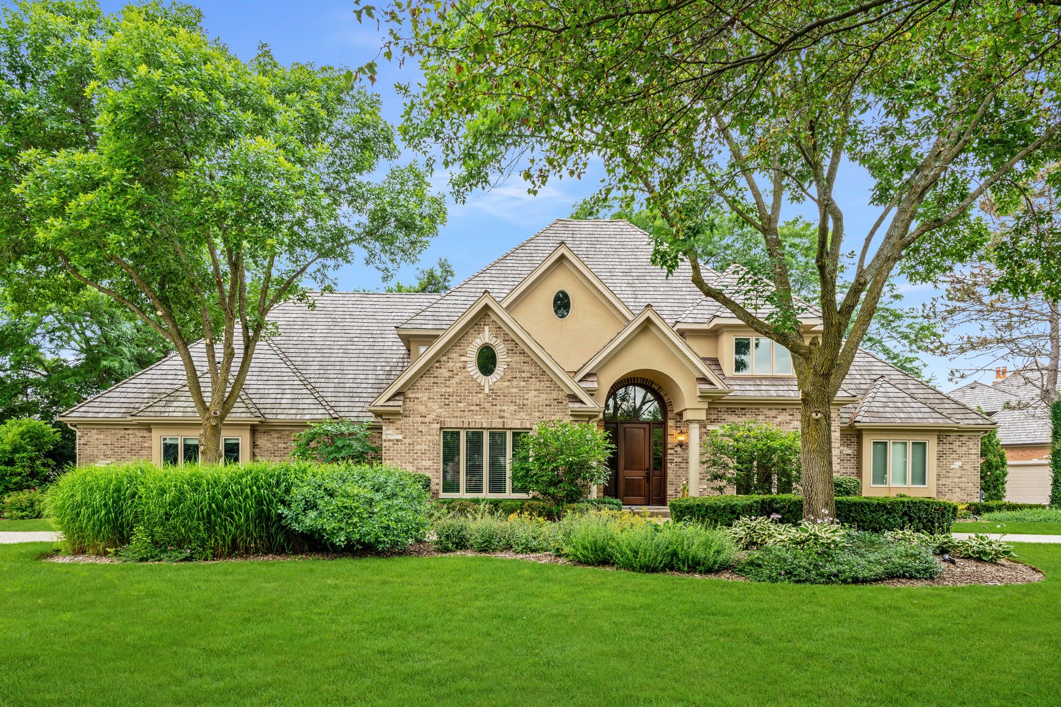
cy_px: 354
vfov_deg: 53.1
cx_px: 530
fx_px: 707
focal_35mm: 24
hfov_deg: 73.7
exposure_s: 1/1.67
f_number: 13
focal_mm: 24
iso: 64
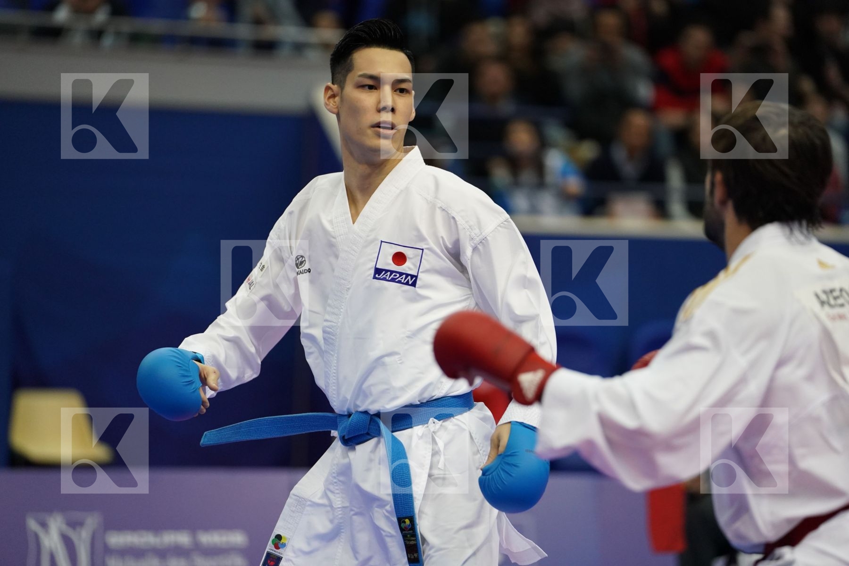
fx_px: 4410
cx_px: 424
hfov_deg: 11.0
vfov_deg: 7.3
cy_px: 283
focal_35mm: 187
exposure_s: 1/1000
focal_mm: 187
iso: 2500
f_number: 2.8
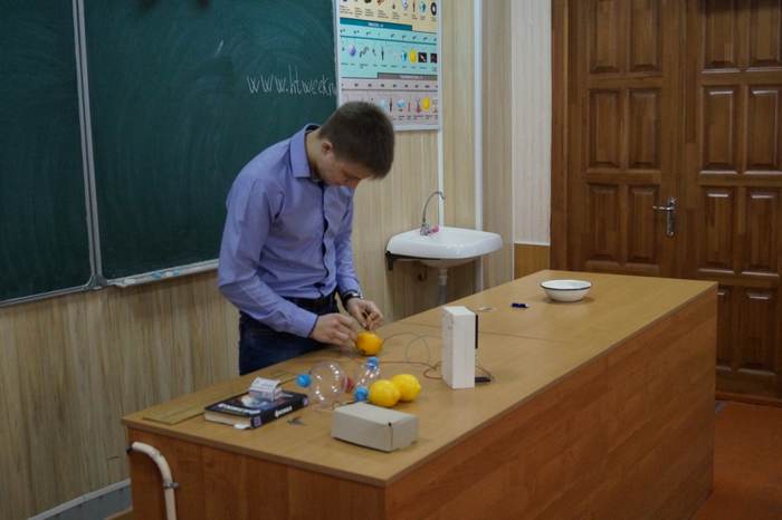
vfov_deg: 31.9
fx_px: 912
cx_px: 391
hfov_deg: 46.4
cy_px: 260
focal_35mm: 42
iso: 2500
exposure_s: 1/160
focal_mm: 28
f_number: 4.5
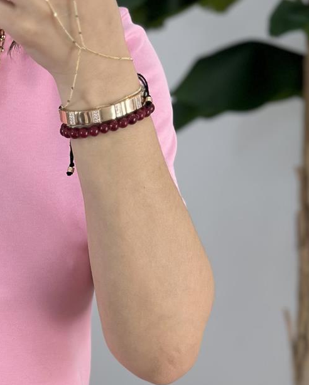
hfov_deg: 12.4
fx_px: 1393
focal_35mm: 122
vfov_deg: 15.5
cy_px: 381
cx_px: -58
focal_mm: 6.86
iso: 80
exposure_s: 1/299
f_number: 1.78
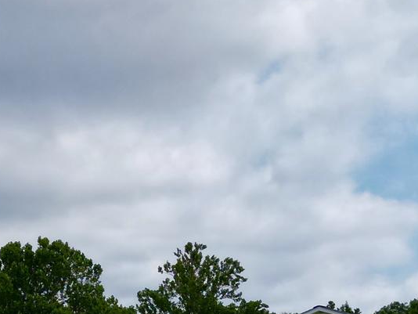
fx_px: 1111
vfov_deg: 15.2
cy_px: 431
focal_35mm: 92
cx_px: 51
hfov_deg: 20.9
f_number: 1.7
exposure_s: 1/4000
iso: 110
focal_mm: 6.72
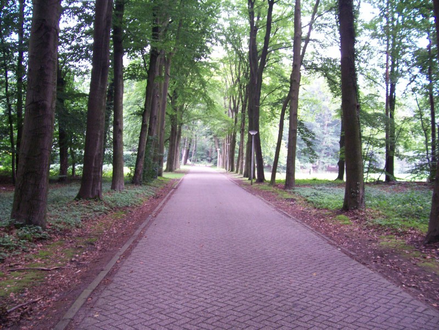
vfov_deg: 41.8
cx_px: 220
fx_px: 431
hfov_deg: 54.0
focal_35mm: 34
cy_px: 165
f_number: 2.7
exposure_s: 1/32
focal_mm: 5.6
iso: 129
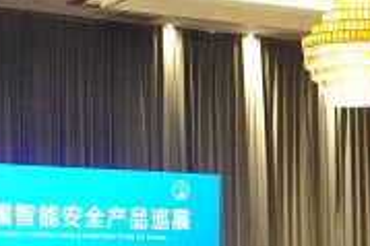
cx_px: 252
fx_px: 1376
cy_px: 308
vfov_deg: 10.0
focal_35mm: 134
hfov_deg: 15.3
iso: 3200
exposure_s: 1/40
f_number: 6.3
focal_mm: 32
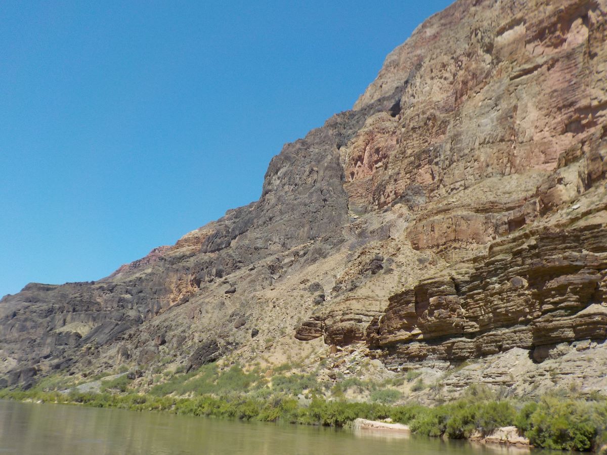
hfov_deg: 60.0
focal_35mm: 30
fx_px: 526
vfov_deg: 46.8
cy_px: 228
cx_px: 304
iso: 125
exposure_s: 1/1250
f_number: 3.3
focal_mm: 4.1
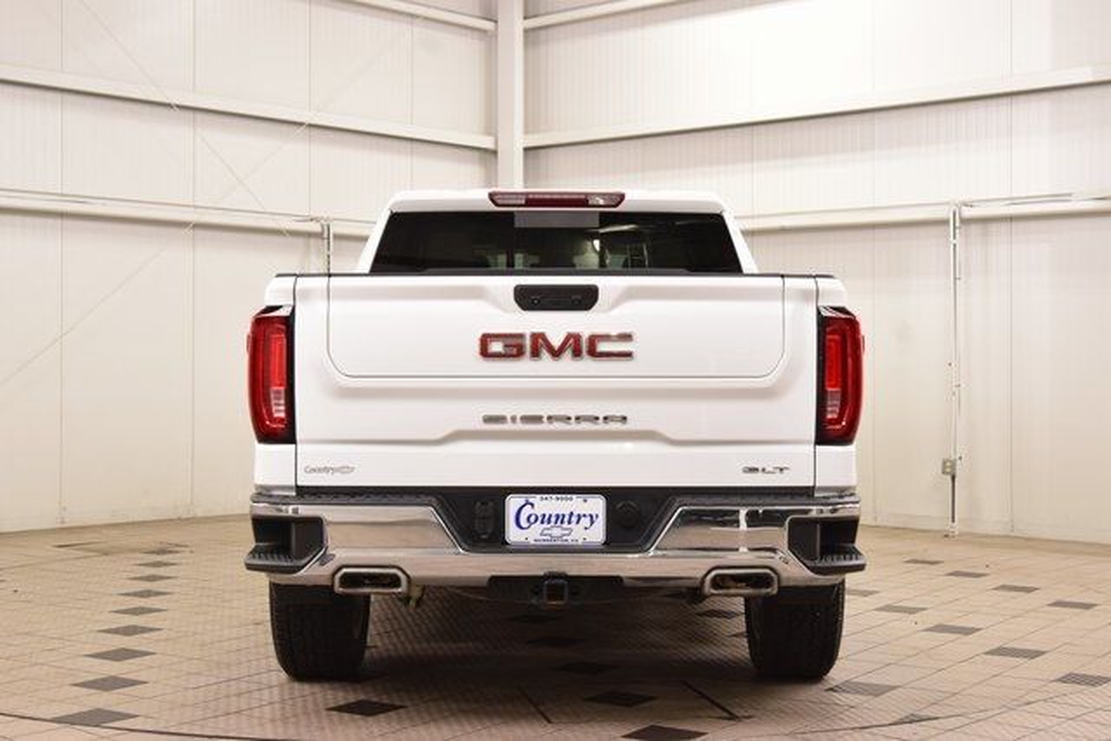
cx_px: 556
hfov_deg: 37.8
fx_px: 1620
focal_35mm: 52
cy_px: 370
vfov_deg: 25.8
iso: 1400
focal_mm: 35
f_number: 8
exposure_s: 1/60
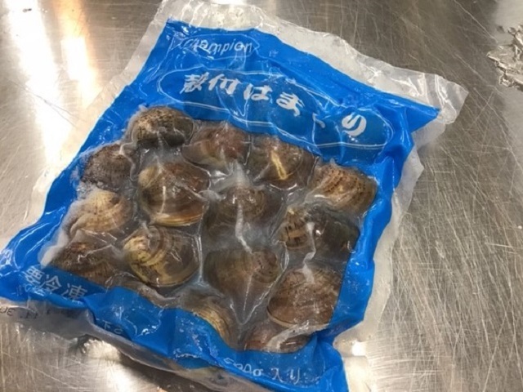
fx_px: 468
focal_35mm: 31
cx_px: 262
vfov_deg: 45.4
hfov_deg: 58.4
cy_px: 196
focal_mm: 3.3
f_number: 2.4
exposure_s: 1/30
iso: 40
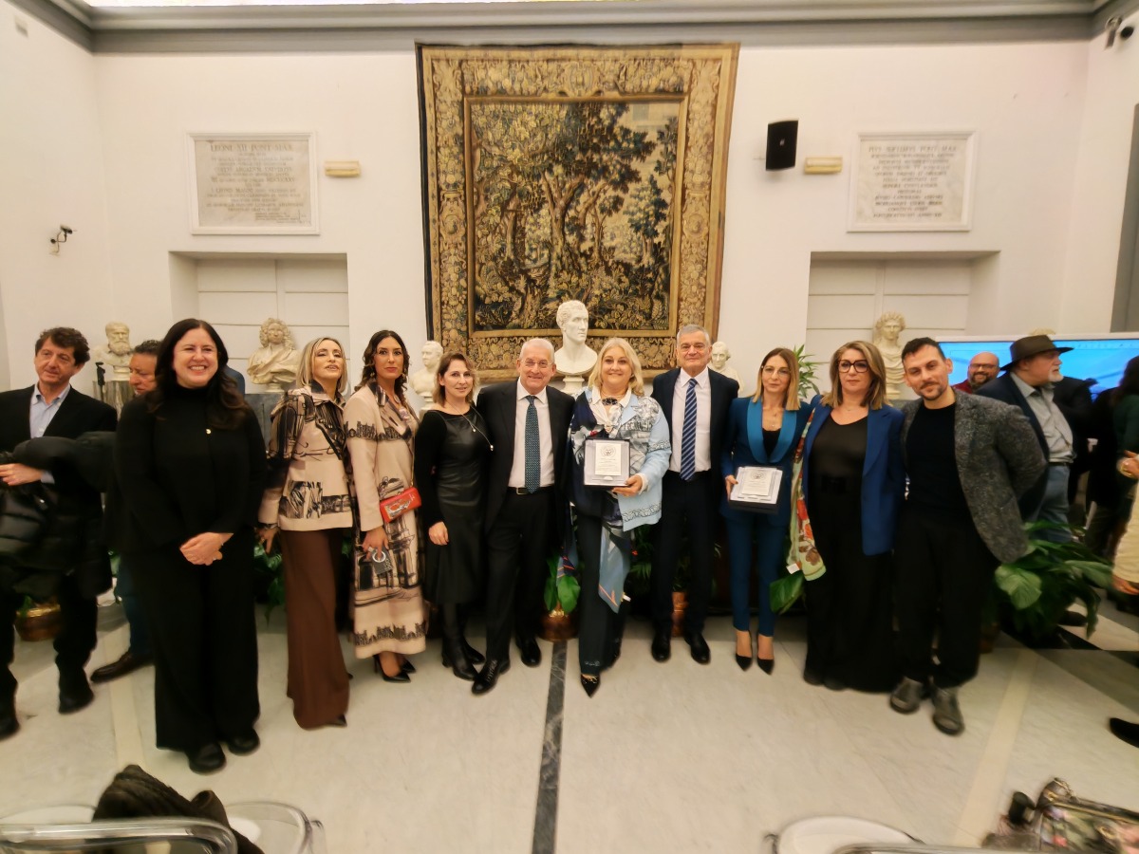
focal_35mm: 16
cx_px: 570
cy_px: 427
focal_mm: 1.96
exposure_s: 1/33
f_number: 2.2
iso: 125
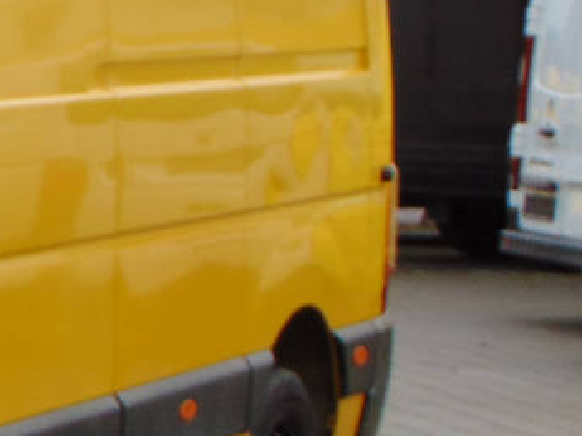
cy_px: 240
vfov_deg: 6.5
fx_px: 3832
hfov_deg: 8.2
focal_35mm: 228
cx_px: -633
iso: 80
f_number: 3.5
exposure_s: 1/60
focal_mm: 9
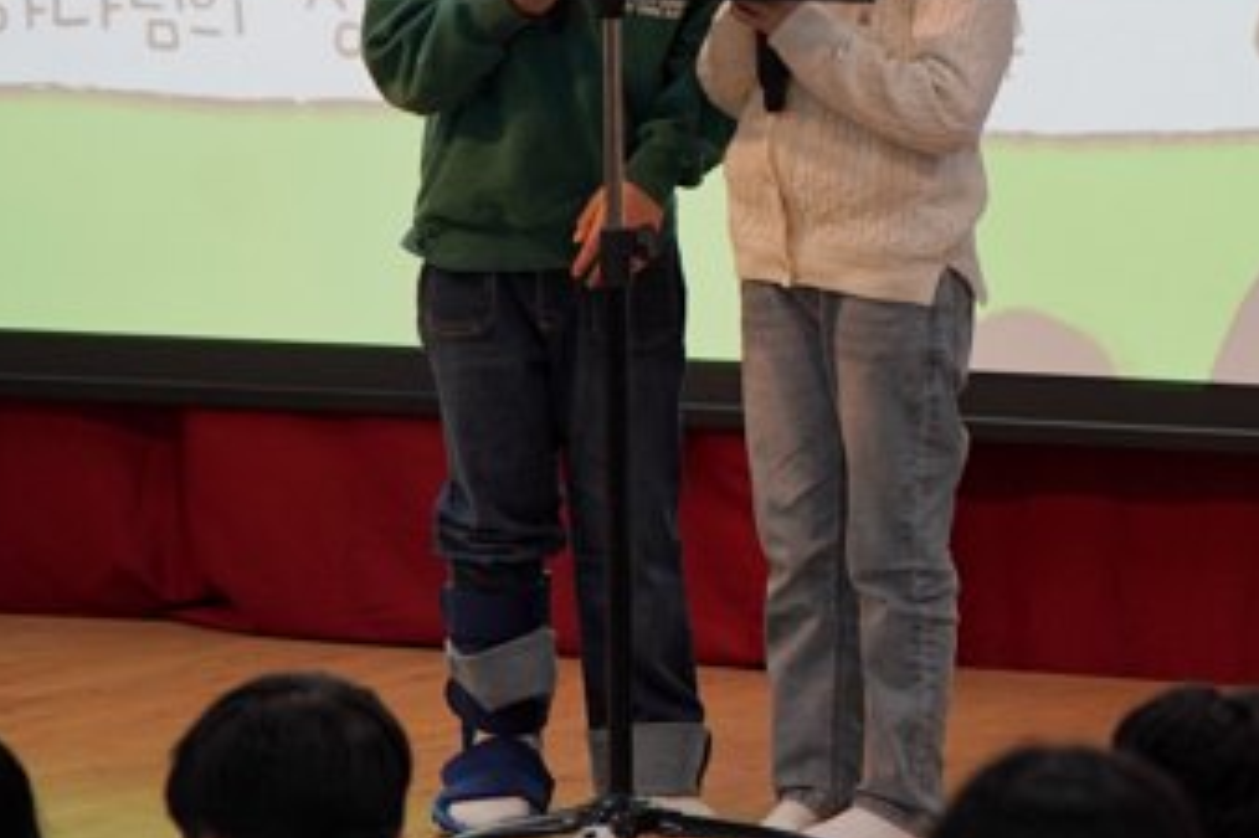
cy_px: -190
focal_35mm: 296
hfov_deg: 6.9
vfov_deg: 4.6
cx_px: 1639
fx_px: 10346
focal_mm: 111
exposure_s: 1/160
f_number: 4
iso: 500
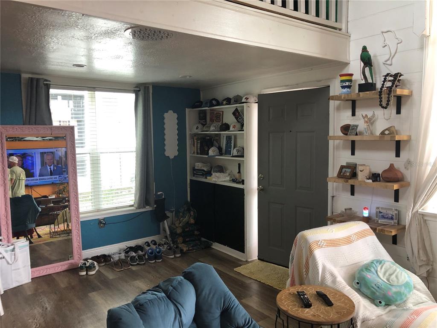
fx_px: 353
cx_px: 218
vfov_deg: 49.7
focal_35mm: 28
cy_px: 164
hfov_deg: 63.4
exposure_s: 1/30
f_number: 1.8
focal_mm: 3.99
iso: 32
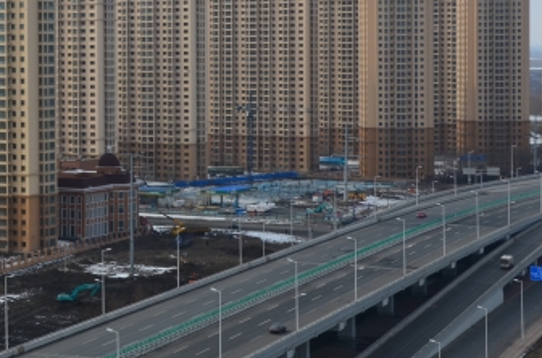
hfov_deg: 18.6
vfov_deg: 12.7
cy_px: 72
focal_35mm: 107
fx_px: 1606
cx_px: -24
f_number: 10
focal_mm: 30
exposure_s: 1/320
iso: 200
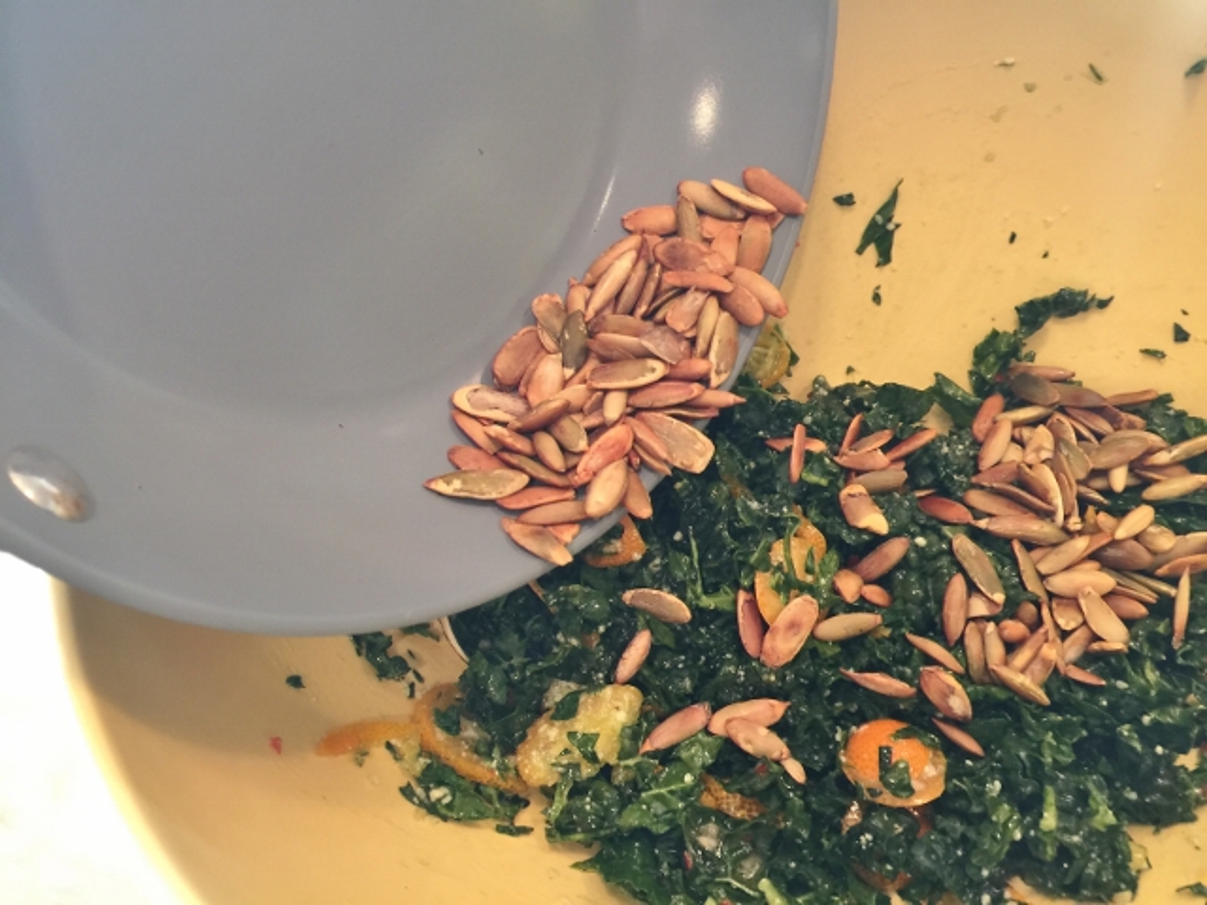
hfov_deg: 61.7
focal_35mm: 29
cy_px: 452
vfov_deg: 48.2
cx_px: 604
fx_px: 1011
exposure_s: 1/15
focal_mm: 4.15
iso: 40
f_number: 2.2
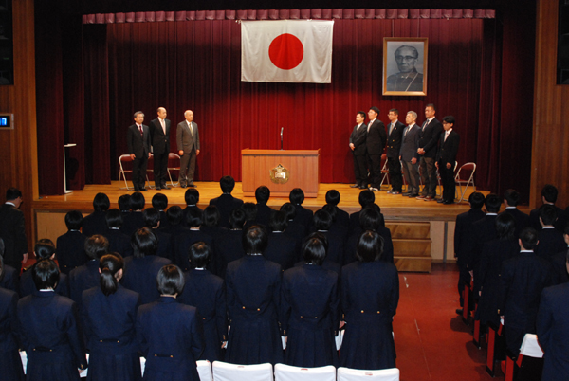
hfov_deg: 46.3
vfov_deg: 32.0
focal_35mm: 42
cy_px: 190
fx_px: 665
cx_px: 284
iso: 1600
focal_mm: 28
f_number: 5.6
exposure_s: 1/60
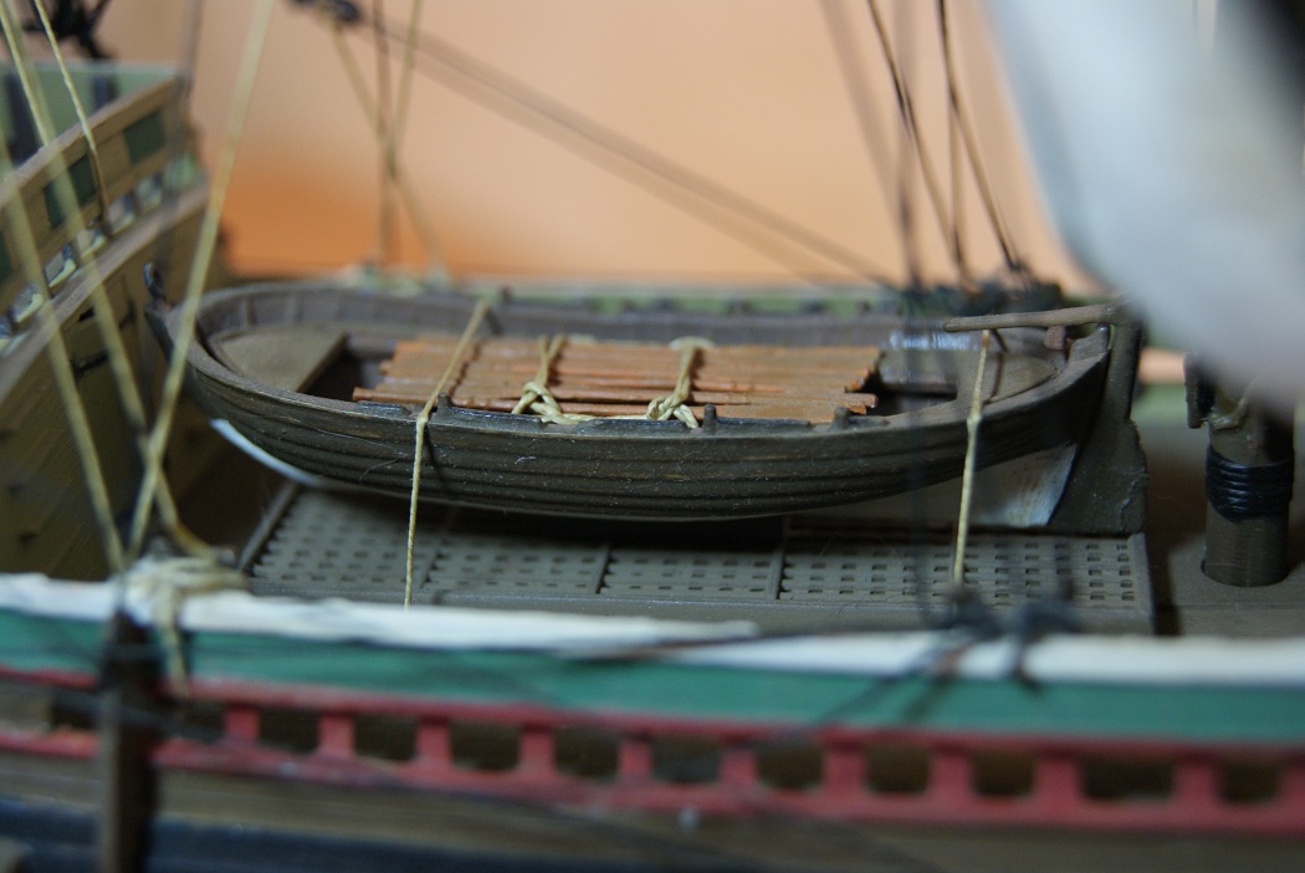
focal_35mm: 68
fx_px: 2449
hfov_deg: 29.8
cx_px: 652
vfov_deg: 20.2
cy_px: 436
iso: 400
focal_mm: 45
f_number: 5.6
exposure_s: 1/25
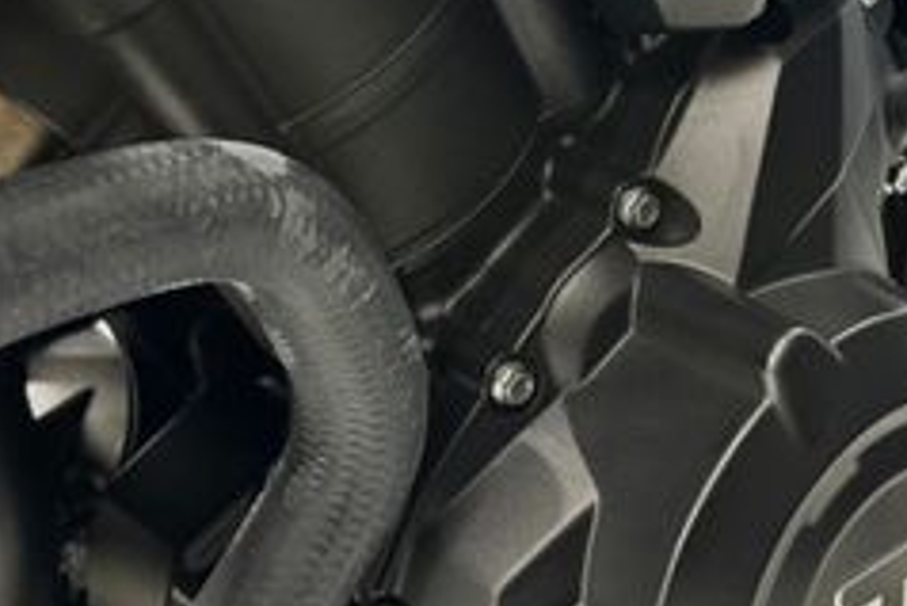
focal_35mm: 67
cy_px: 187
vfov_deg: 20.2
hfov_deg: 29.9
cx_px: 568
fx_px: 1689
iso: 800
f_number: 1.78
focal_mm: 6.76
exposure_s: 1/25
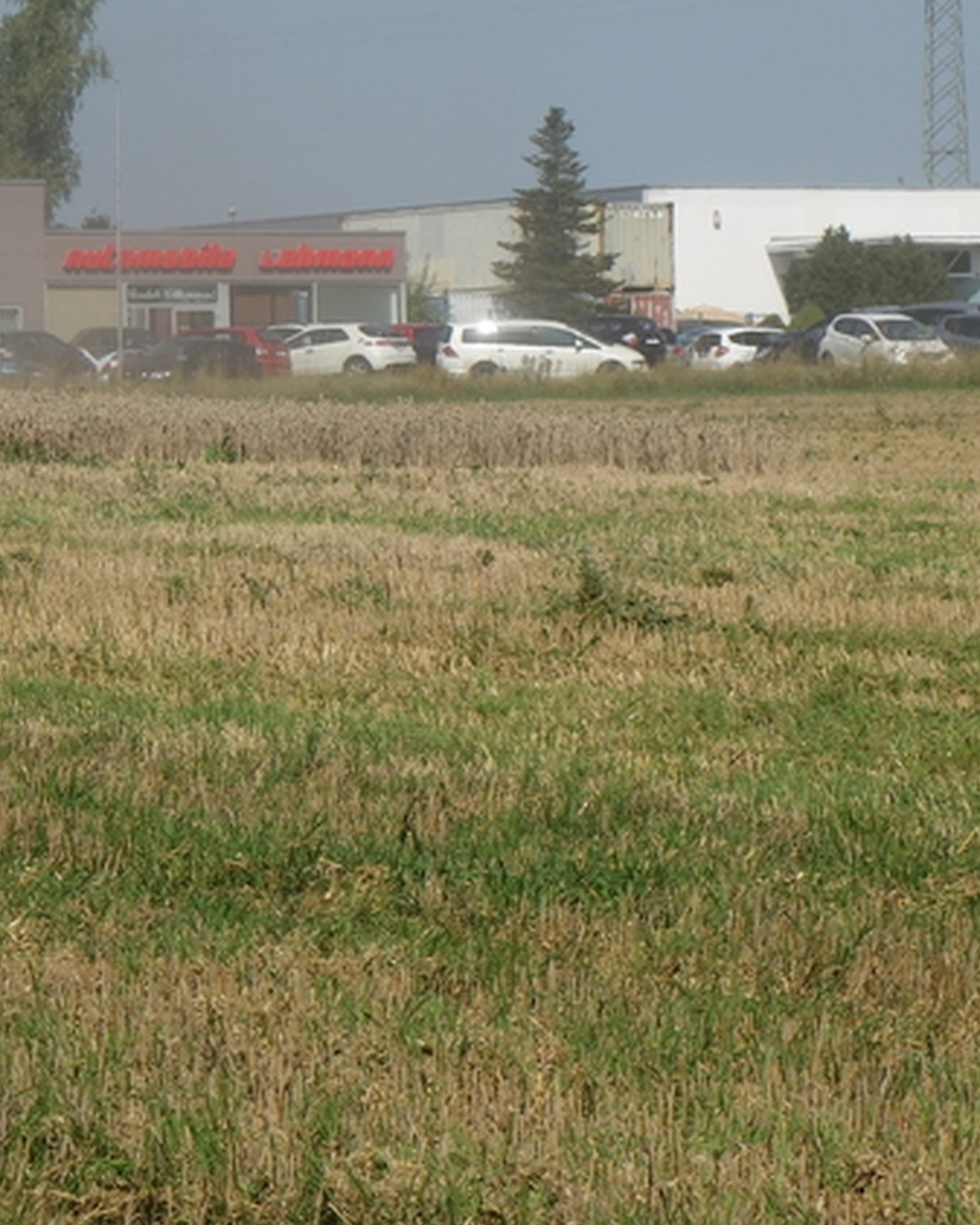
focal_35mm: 222
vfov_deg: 8.7
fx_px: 8046
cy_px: 495
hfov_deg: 7.0
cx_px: 526
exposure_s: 1/800
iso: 125
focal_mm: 30.81
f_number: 6.3
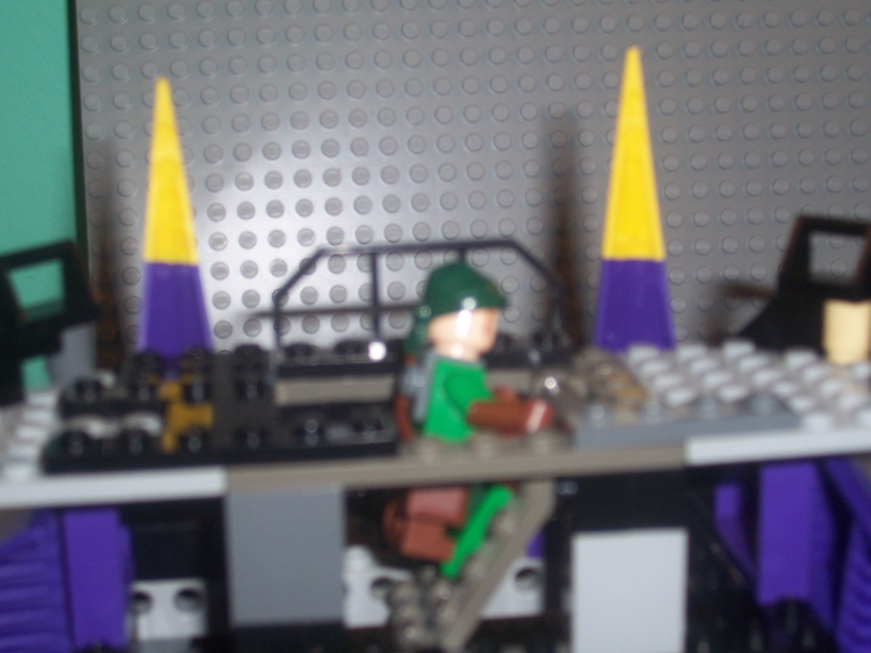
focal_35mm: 66
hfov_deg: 29.4
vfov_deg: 22.3
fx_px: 1661
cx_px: 436
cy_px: 326
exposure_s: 1/90
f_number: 4
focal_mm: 10.8
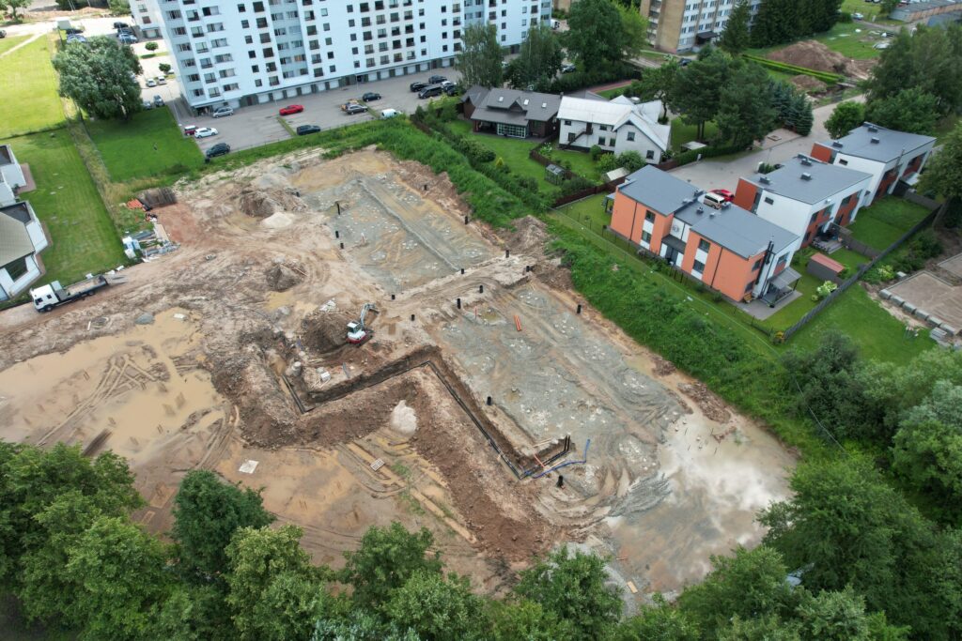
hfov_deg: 78.6
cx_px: 481
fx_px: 588
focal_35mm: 22
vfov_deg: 57.2
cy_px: 320
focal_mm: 8.38
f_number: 2.8
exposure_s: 1/500
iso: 100
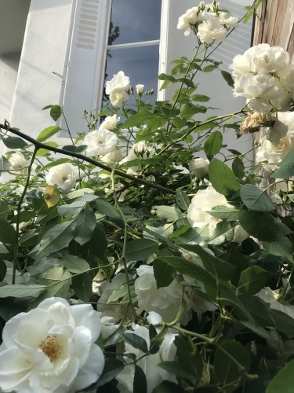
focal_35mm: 28
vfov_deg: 63.4
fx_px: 317
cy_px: 196
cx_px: 147
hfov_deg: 49.7
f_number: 1.8
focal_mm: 3.99
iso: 20
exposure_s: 1/818
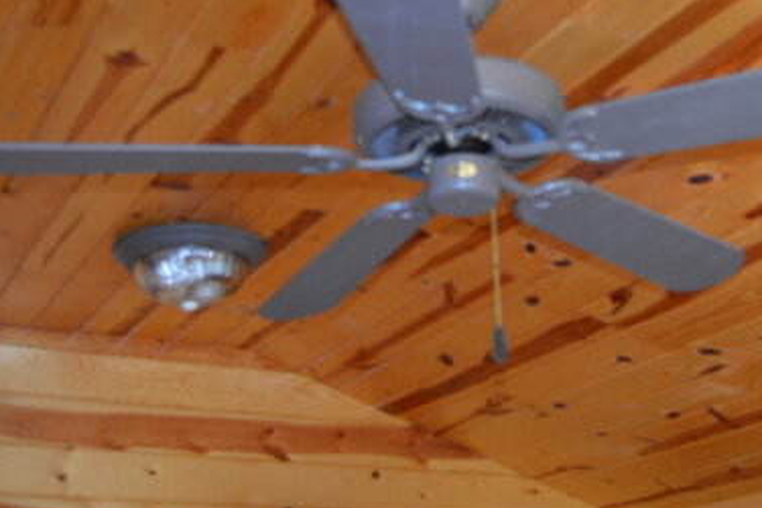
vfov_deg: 22.8
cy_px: 122
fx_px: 1246
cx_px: 486
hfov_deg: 33.8
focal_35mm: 59
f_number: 3.8
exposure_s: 1/60
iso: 400
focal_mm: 23
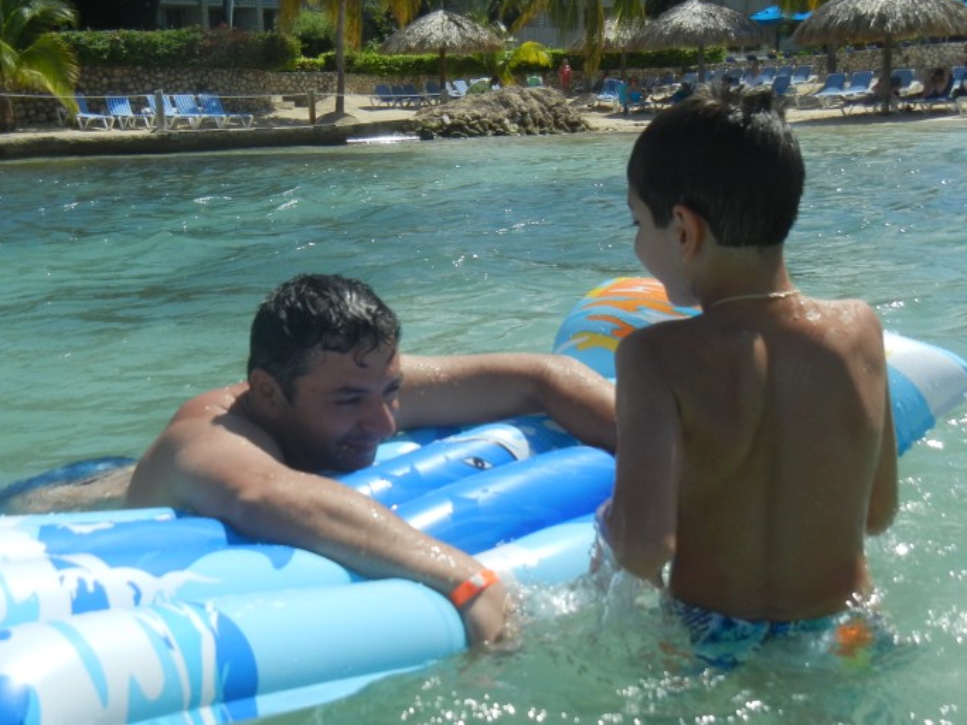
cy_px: 413
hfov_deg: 37.4
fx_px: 1424
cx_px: 415
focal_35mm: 51
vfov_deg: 28.5
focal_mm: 6.2
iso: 160
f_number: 7.2
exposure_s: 1/556
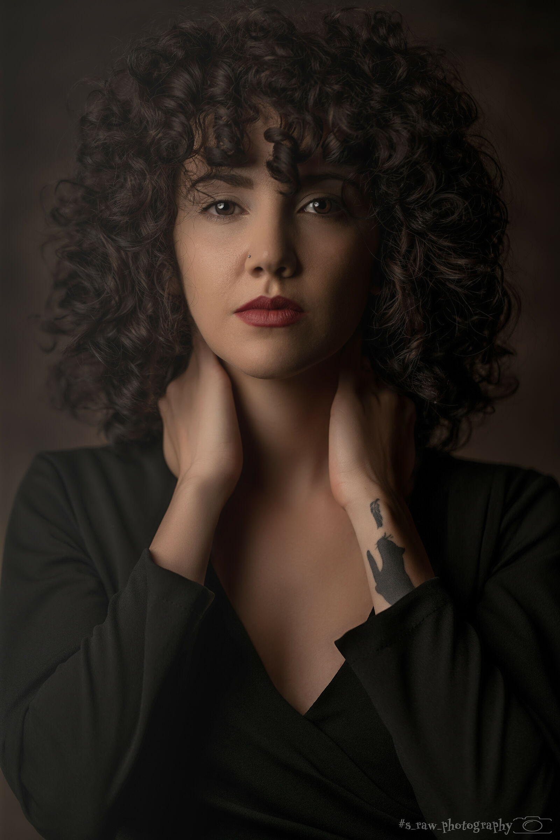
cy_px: 420
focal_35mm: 131
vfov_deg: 15.6
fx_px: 3055
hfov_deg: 10.5
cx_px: 280
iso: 100
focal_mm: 131
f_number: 2.8
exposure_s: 1/640
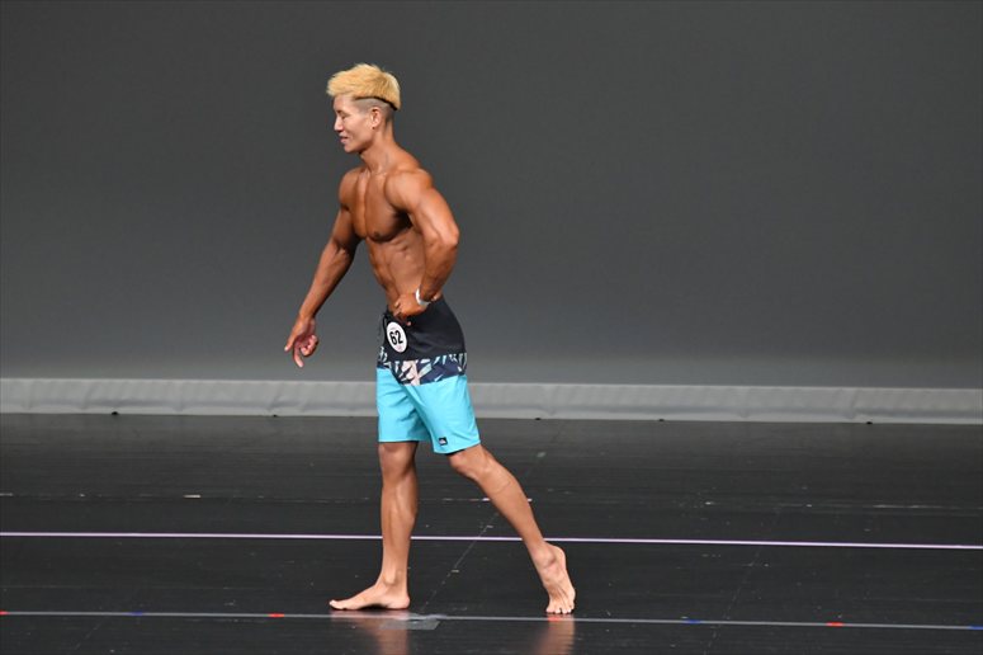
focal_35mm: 315
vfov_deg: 4.4
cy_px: 328
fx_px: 8597
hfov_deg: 6.5
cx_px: 492
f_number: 5.6
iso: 4000
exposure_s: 1/400
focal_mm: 210
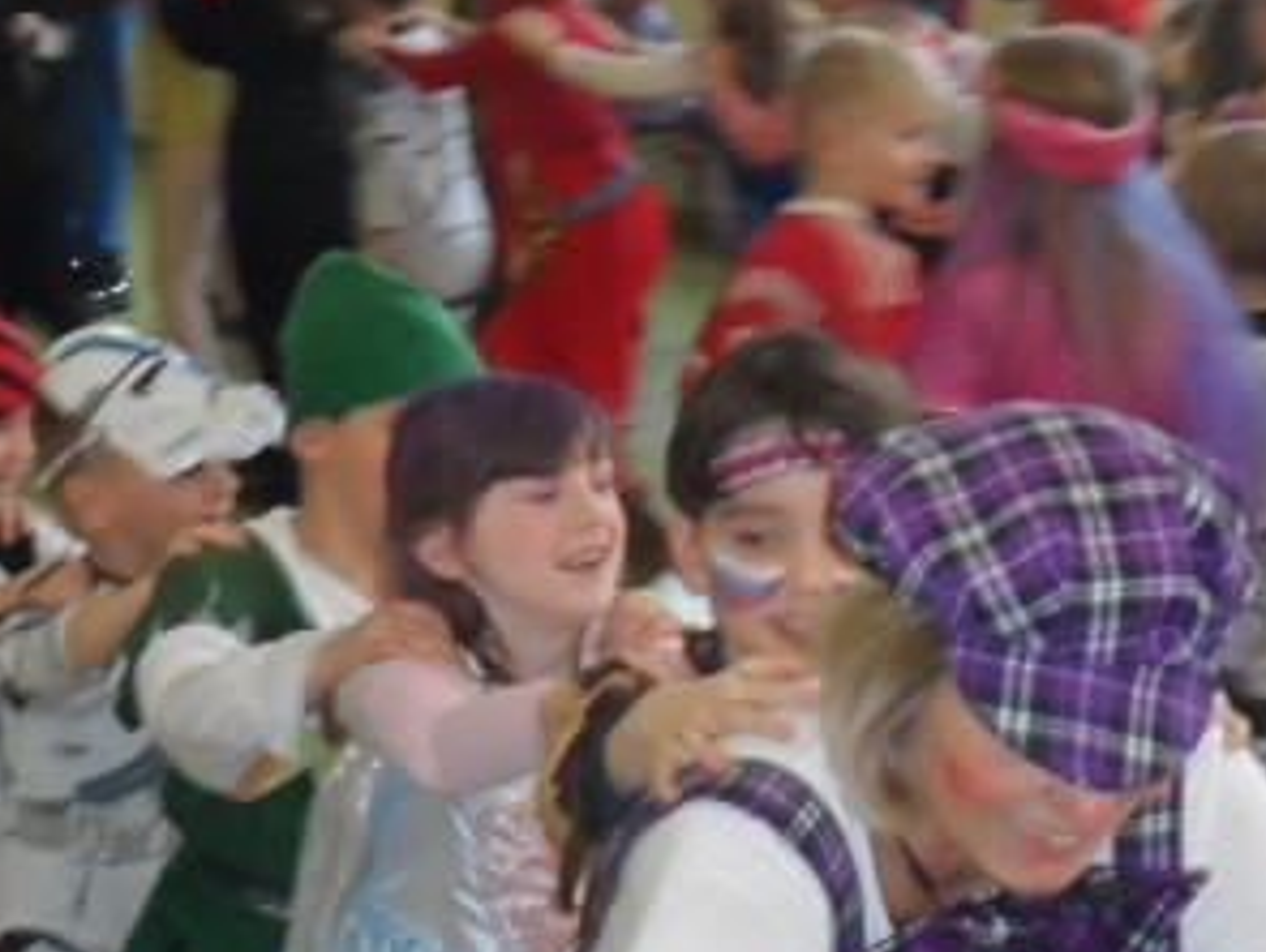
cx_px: 476
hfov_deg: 16.8
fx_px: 4284
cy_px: 459
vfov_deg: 12.7
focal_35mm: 117
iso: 400
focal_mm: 9.8
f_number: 4.1
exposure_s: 1/45
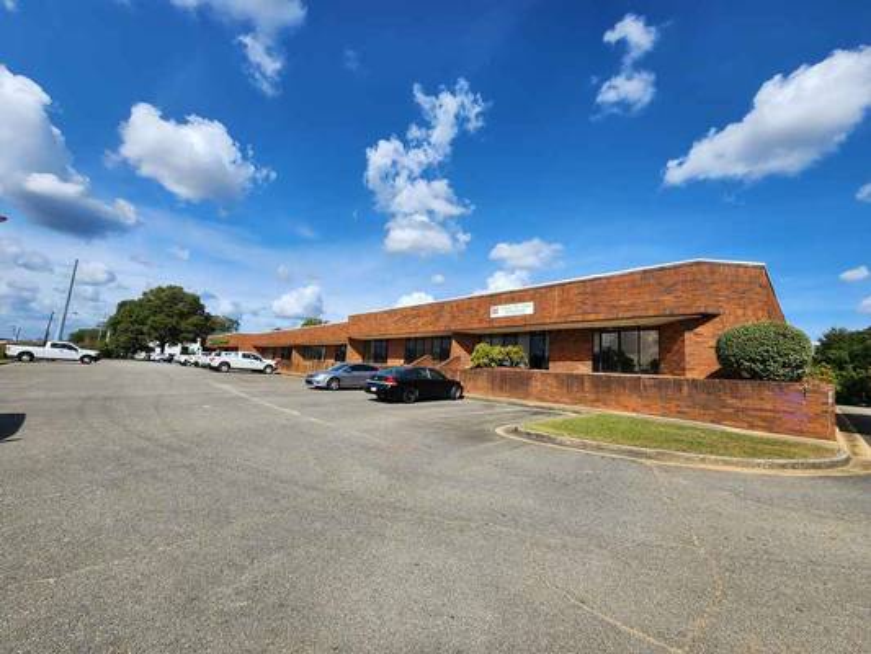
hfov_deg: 106.2
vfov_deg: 89.9
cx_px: 436
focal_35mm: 13
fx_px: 327
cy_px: 327
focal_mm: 2.2
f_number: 2.2
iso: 50
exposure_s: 1/2436
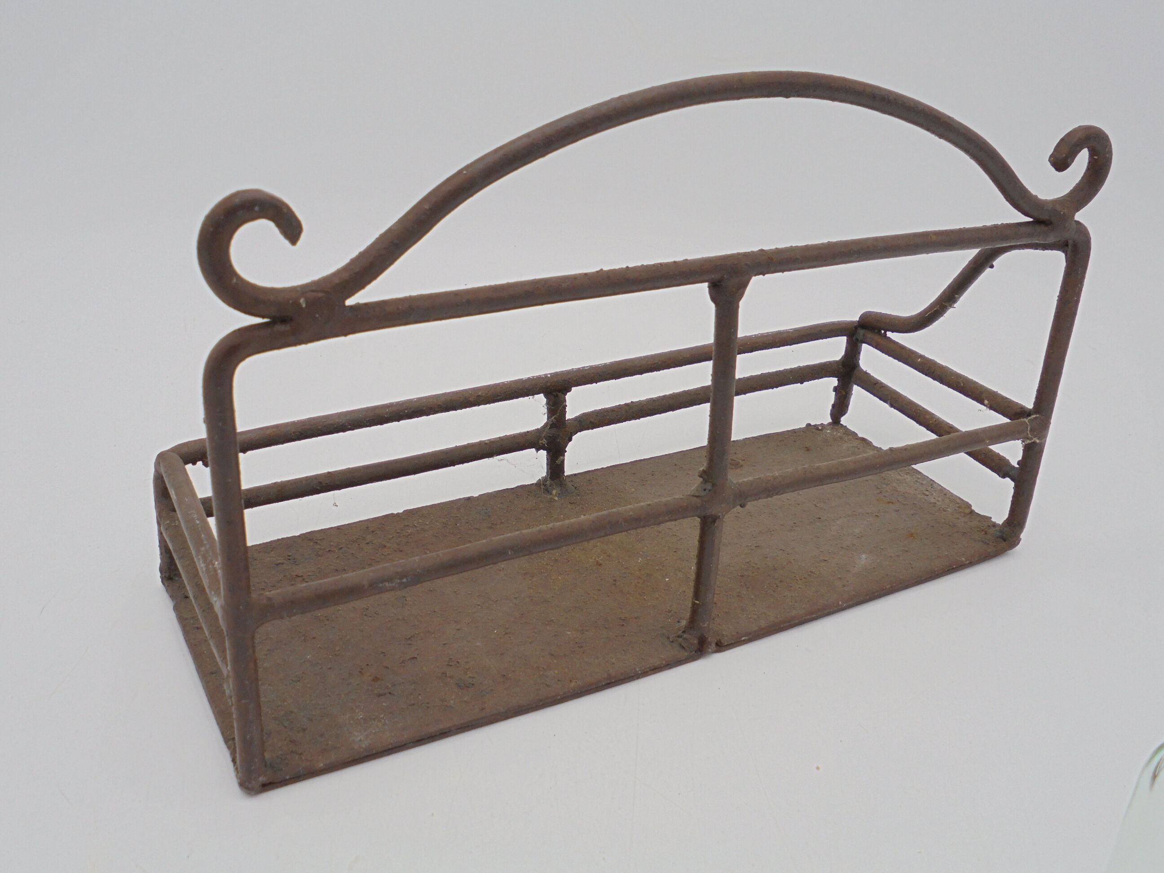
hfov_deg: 54.0
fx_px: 1143
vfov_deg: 41.8
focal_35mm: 34
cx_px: 582
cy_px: 436
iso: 100
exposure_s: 1/200
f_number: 4
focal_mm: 6.1
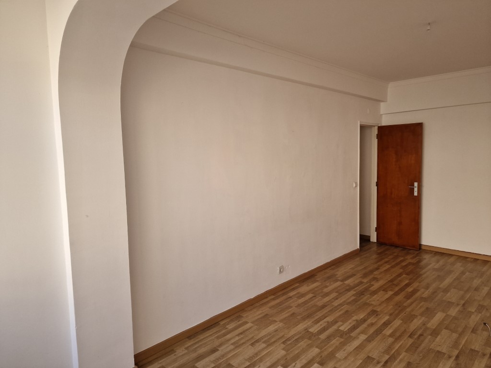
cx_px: 246
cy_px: 184
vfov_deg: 58.9
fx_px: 326
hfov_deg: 73.9
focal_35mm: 23
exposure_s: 1/180
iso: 160
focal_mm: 6.4
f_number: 1.8
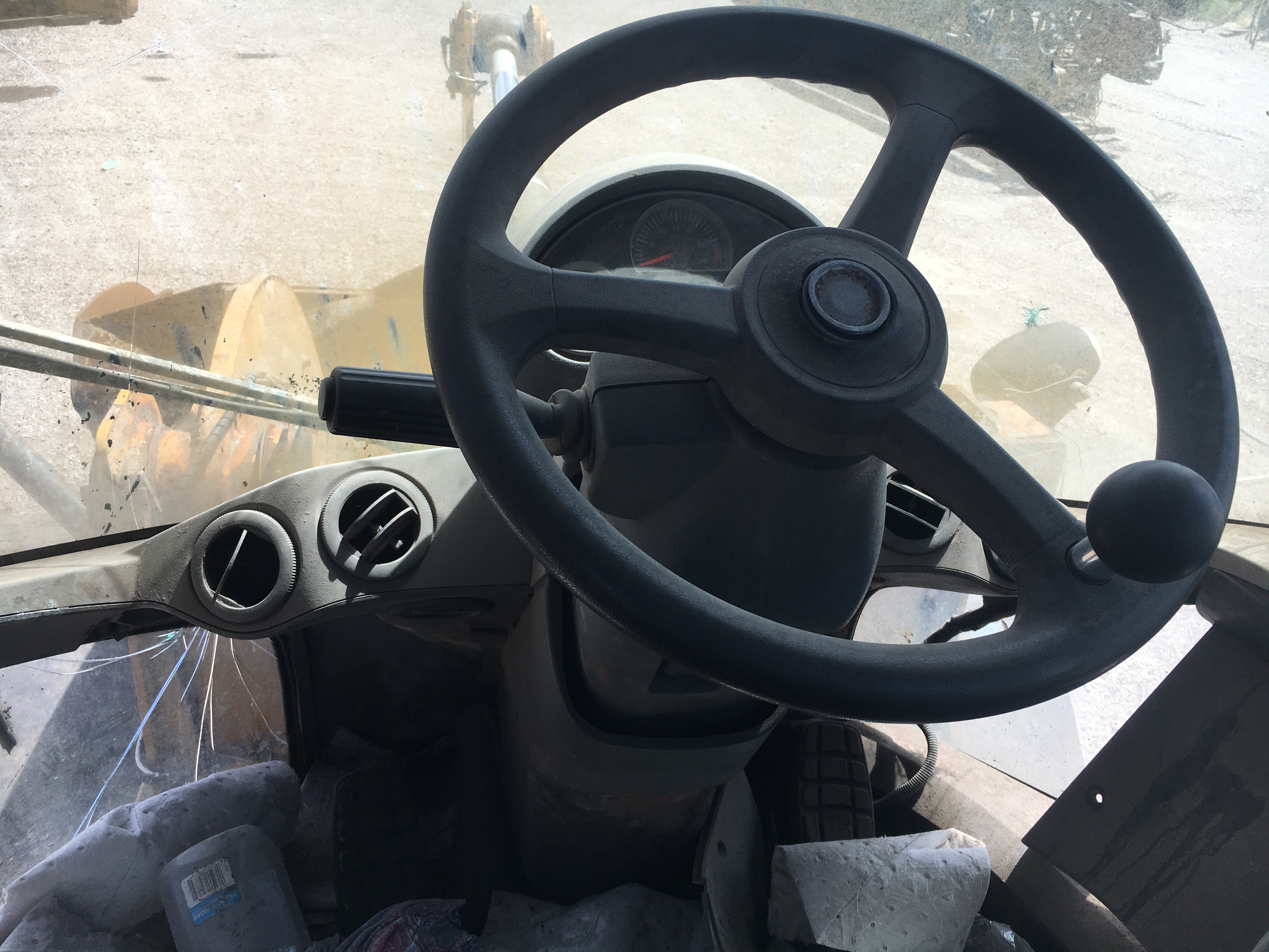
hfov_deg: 61.7
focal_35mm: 29
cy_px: 476
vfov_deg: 48.2
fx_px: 1063
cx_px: 634
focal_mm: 4.15
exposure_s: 1/516
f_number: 2.2
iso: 25
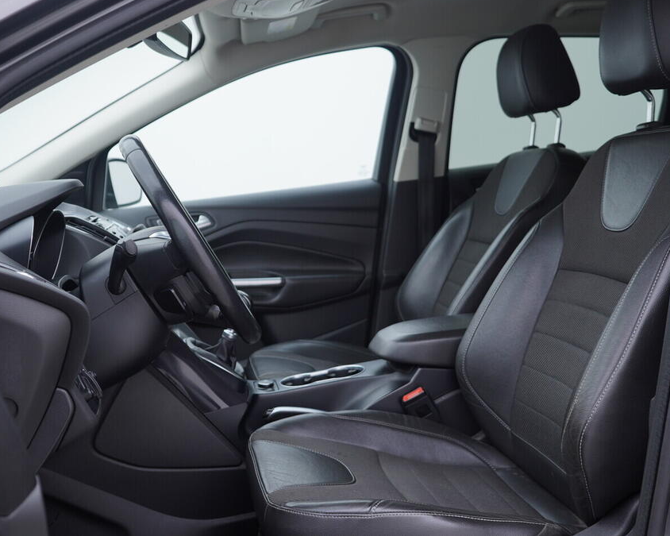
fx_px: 813
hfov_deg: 44.6
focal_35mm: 41
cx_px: 275
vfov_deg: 36.5
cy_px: 266
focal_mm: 24
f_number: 3.2
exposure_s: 1/50
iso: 125
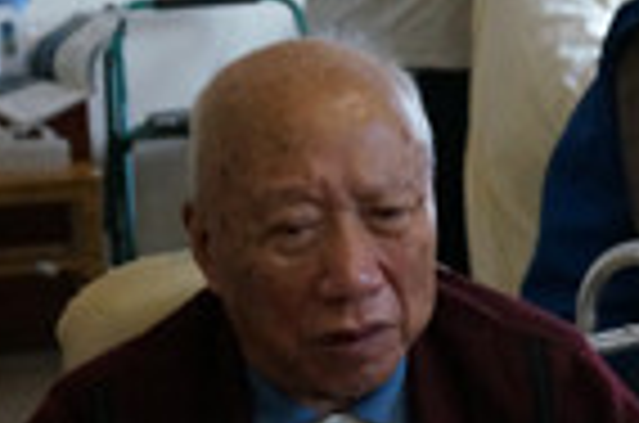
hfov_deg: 14.2
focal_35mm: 145
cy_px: 817
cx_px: 374
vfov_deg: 8.9
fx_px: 2567
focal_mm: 25
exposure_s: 1/60
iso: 2500
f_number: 4.5
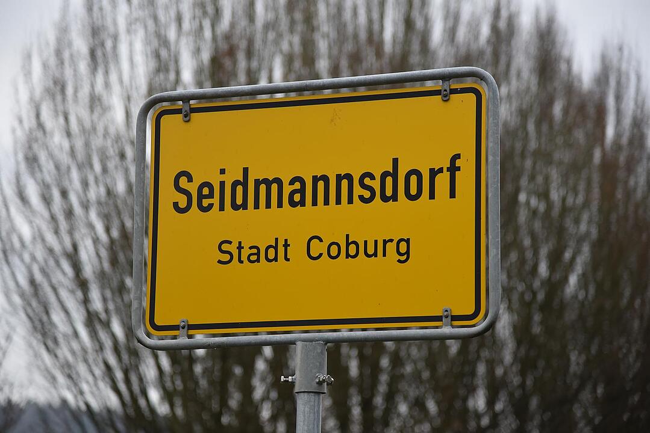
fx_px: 2167
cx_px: 325
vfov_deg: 11.4
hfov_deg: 17.1
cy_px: 216
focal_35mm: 120
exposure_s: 1/1000
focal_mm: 120
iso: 800
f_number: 4
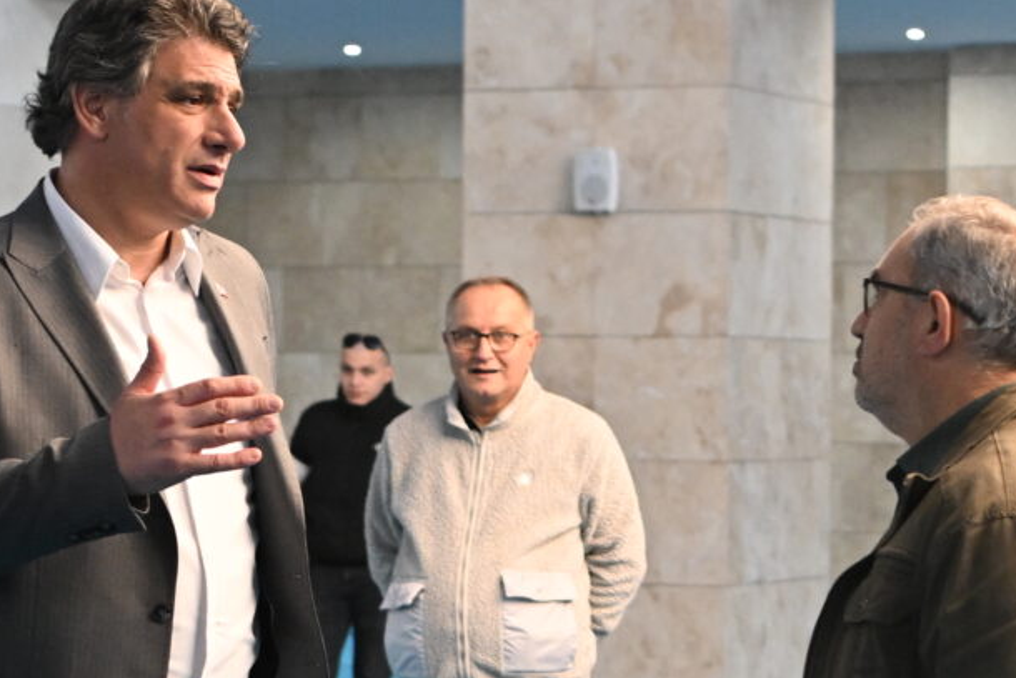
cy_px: 529
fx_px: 4262
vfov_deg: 9.1
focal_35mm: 151
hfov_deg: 13.6
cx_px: 681
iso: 2000
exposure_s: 1/200
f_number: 2.8
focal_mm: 36
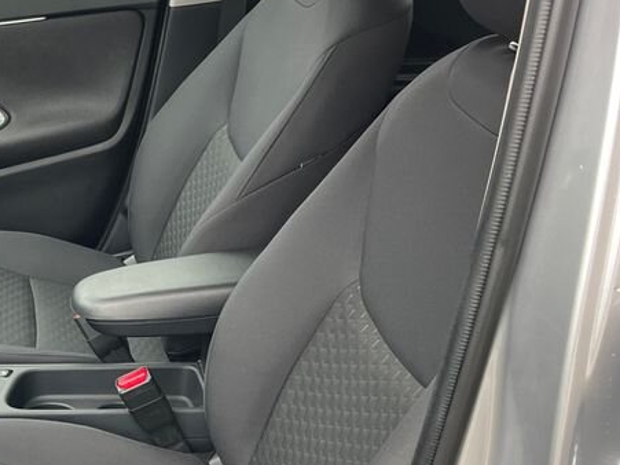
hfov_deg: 30.8
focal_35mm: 59
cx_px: 29
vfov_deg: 24.7
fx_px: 1056
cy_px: 319
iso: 125
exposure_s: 1/107
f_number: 1.6
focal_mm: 5.1
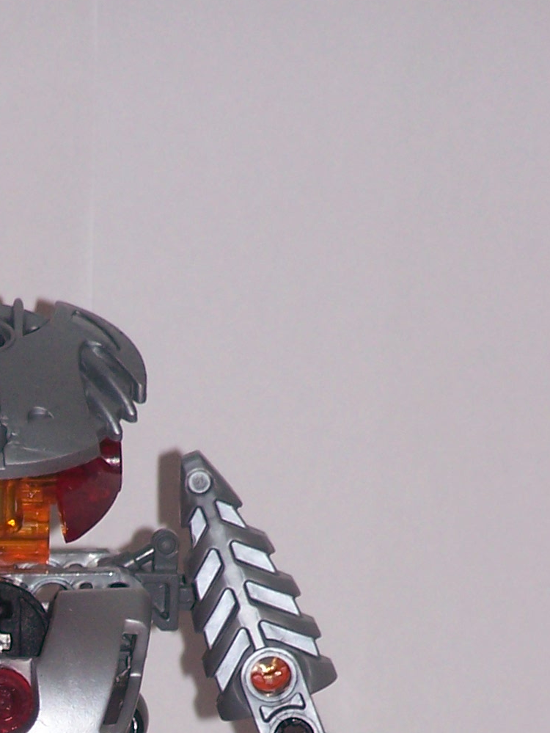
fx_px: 11348
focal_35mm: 536
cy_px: 993
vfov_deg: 3.7
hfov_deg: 2.8
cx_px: -98
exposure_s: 1/125
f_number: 3.2
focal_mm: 31.3
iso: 80
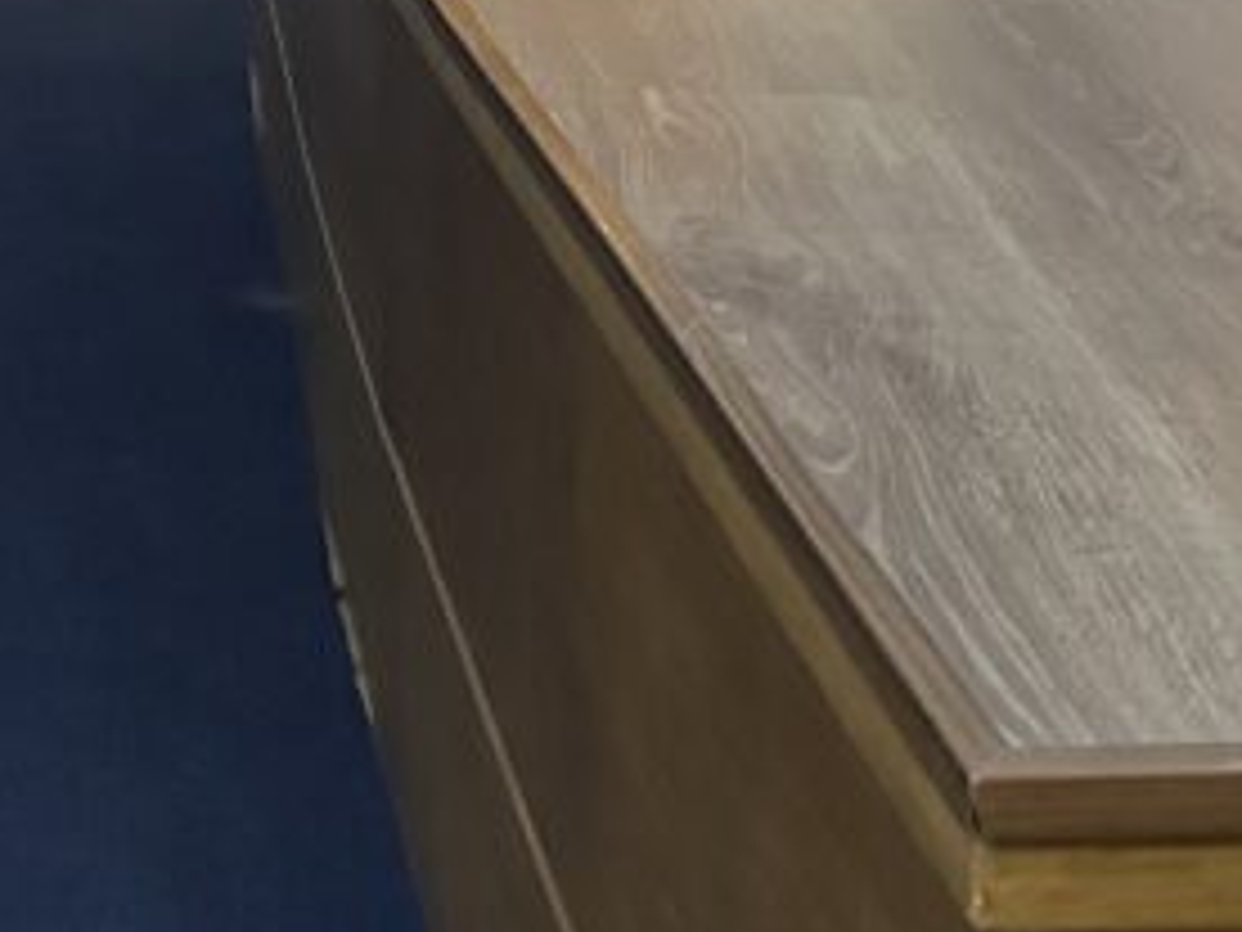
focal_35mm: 89
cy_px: -572
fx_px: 3193
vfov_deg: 15.1
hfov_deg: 21.1
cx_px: -81
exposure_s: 1/30
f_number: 1.78
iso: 1250
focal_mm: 6.86
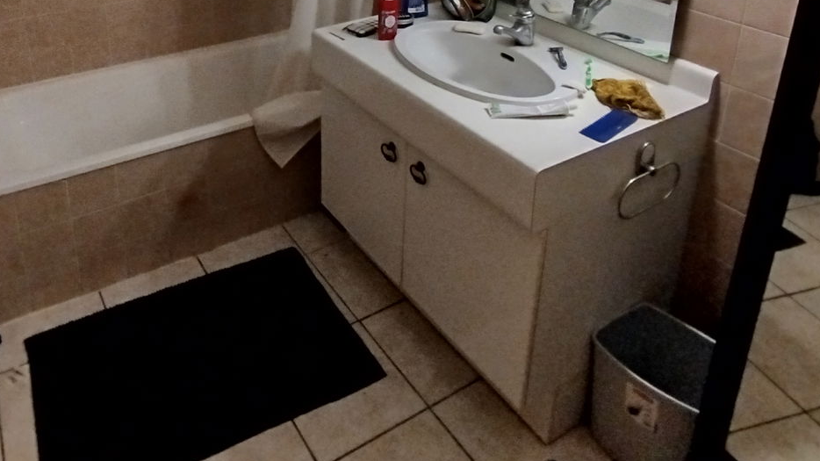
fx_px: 609
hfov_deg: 66.8
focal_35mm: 28
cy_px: -6
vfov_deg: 36.9
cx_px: 303
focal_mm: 1.65
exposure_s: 1/20
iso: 250
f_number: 2.2
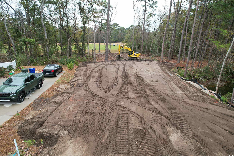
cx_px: 117
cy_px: 78
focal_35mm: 22
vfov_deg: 57.2
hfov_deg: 78.6
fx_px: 143
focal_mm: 8.38
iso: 200
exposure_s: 1/350
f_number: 2.8
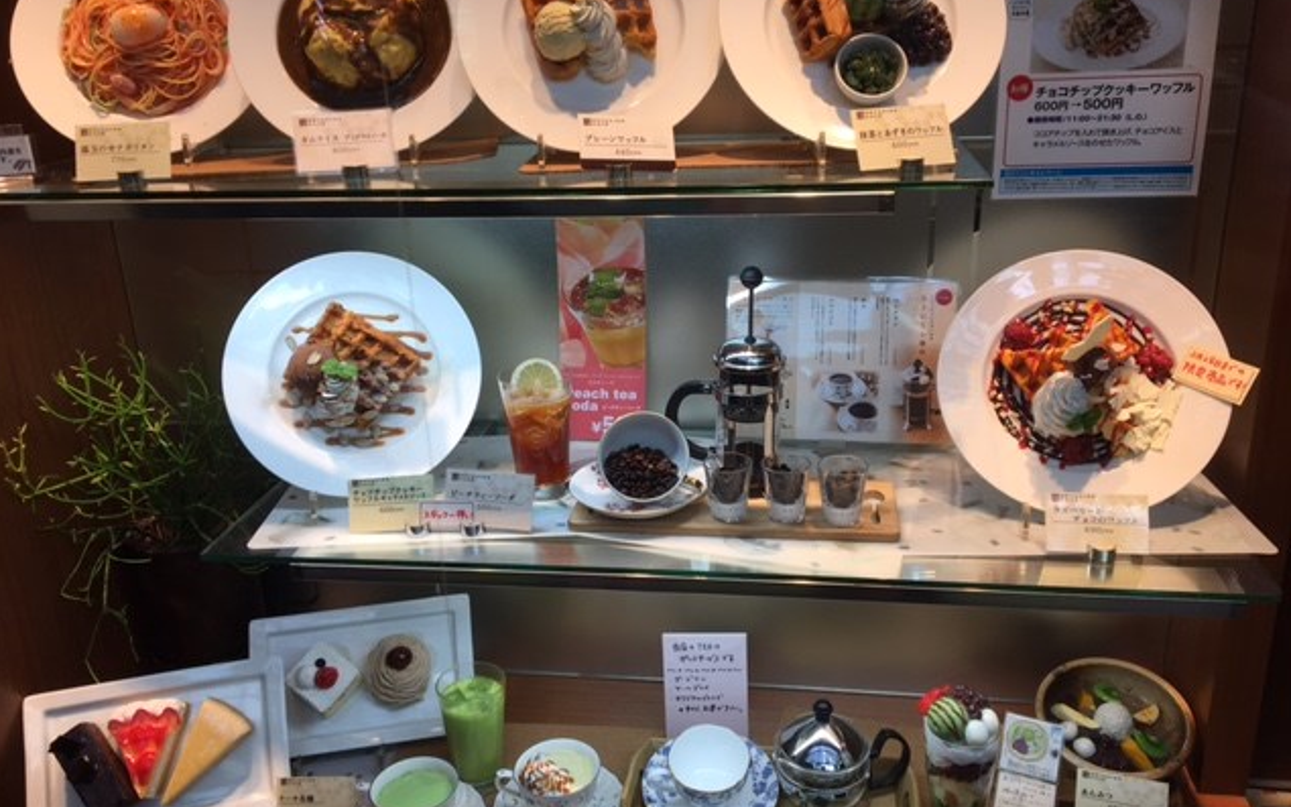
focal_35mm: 31
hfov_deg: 61.2
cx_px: 642
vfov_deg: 40.6
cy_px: 392
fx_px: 1091
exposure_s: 1/60
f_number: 2.2
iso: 32
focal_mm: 4.15
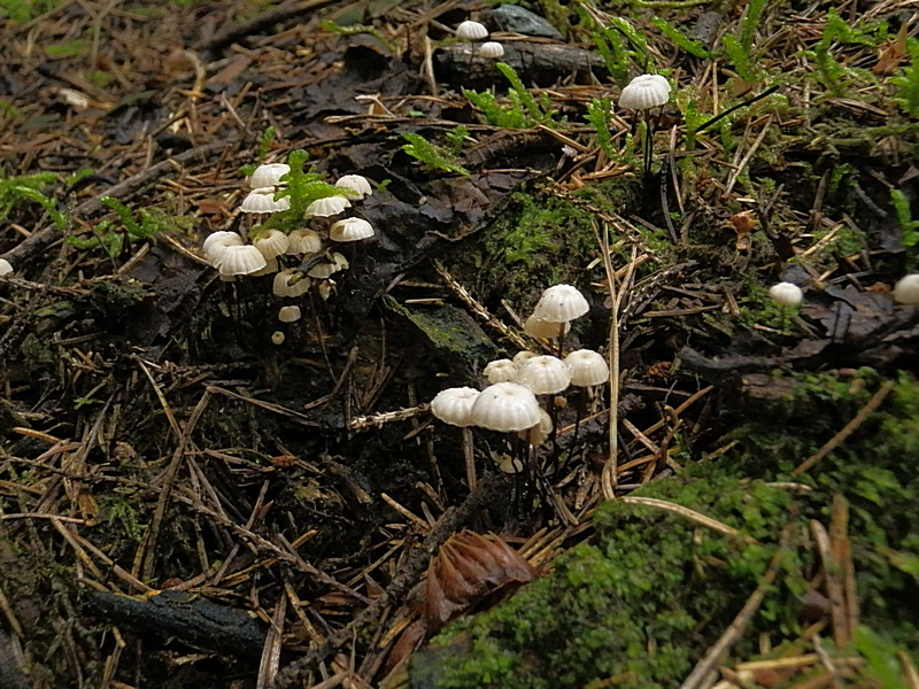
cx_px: 460
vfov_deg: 38.7
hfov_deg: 50.1
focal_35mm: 37
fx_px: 982
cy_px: 344
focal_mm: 6.7
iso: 800
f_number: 3.9
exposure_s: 1/250
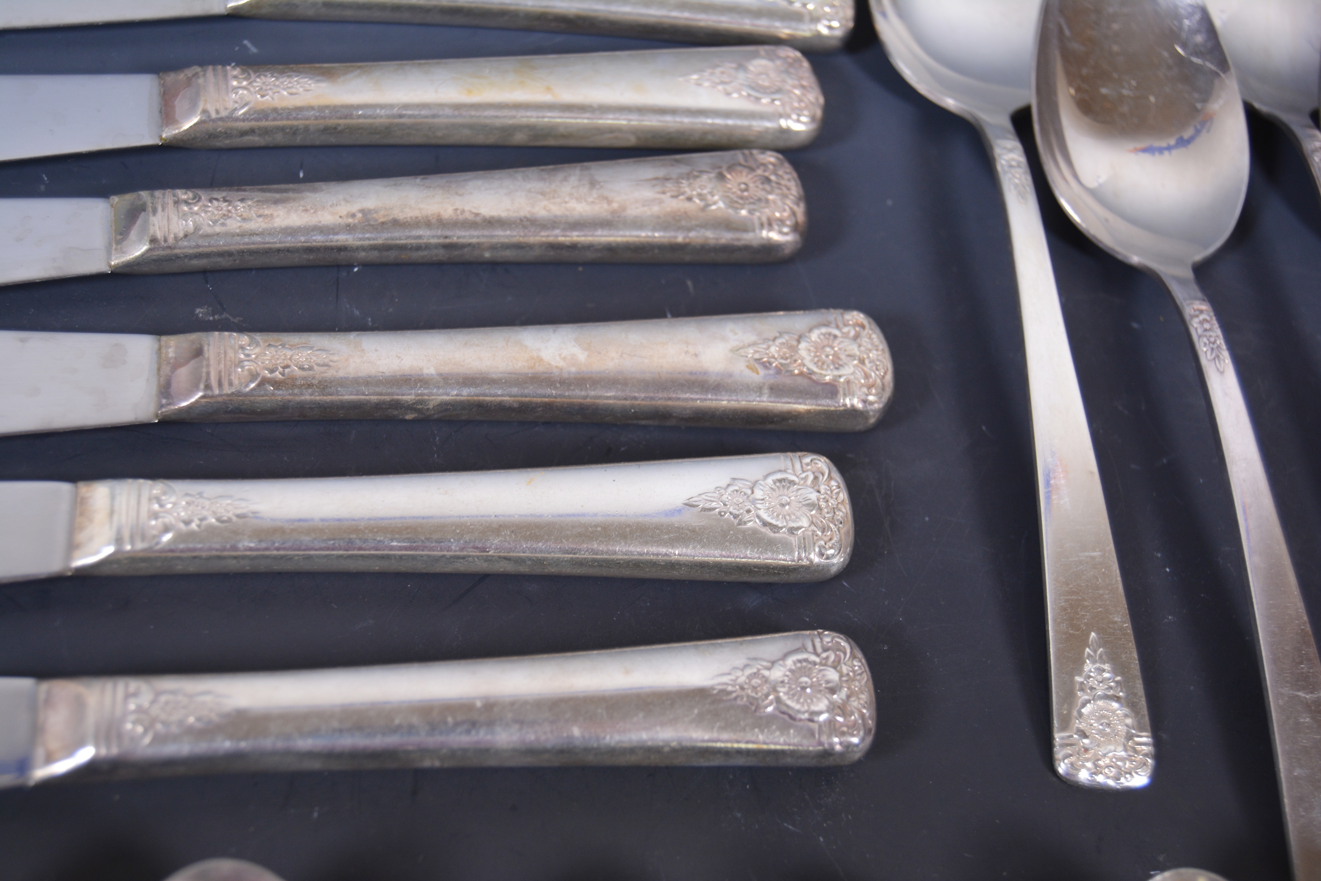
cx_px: 660
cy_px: 440
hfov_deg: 41.1
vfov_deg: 28.1
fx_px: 1761
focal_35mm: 48
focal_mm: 32
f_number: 5
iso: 400
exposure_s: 1/100
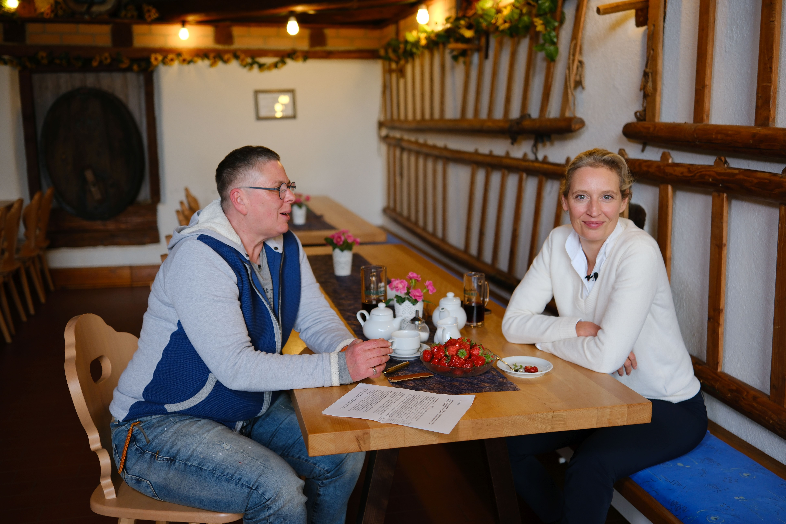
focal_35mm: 35
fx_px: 764
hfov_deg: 54.4
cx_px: 393
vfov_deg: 37.9
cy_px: 262
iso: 250
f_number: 1.4
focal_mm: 23
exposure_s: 1/150
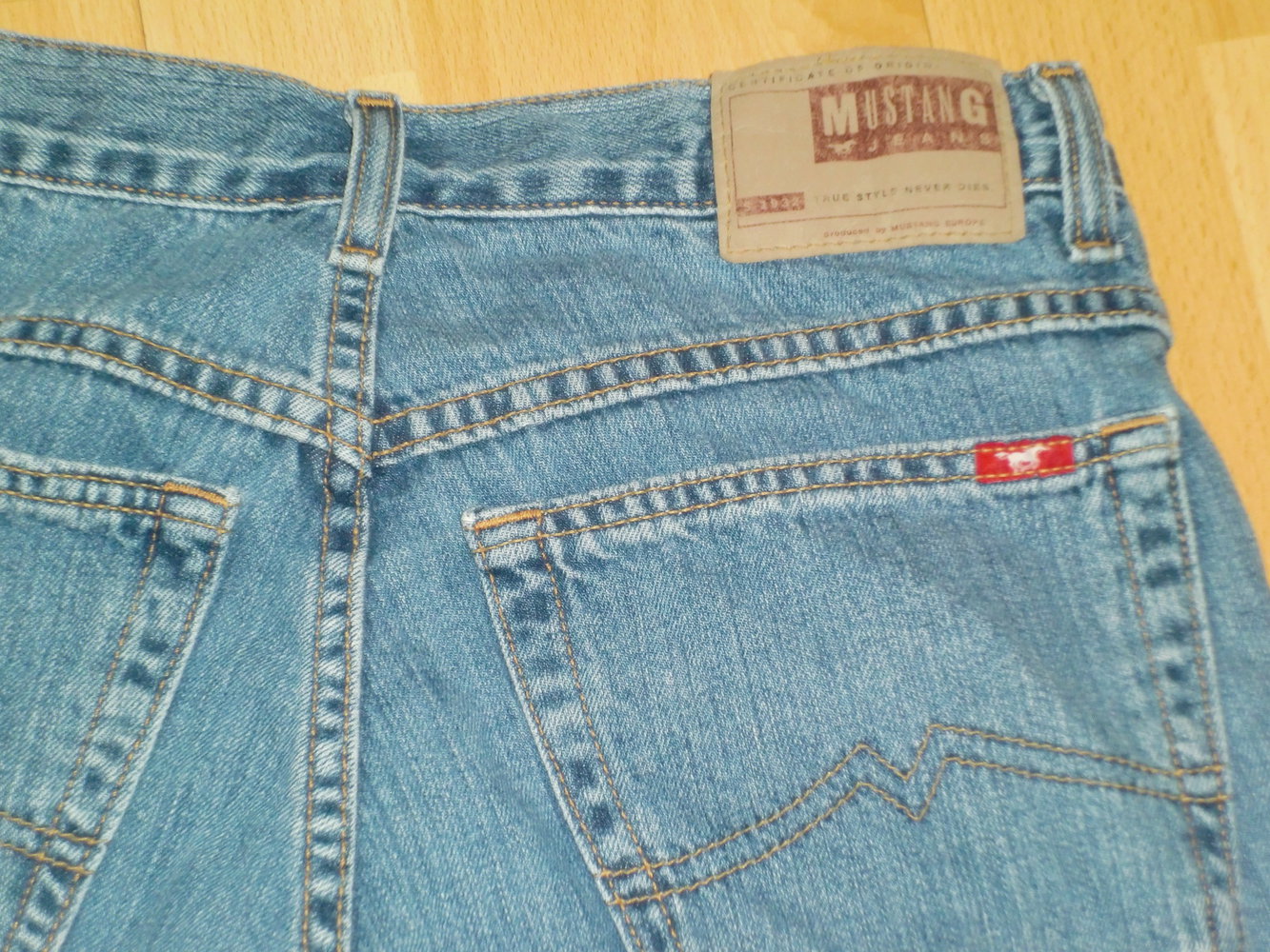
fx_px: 3486
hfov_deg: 20.6
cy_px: 476
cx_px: 635
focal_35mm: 95
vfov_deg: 15.6
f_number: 5.4
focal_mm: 15.81
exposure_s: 1/15
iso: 400
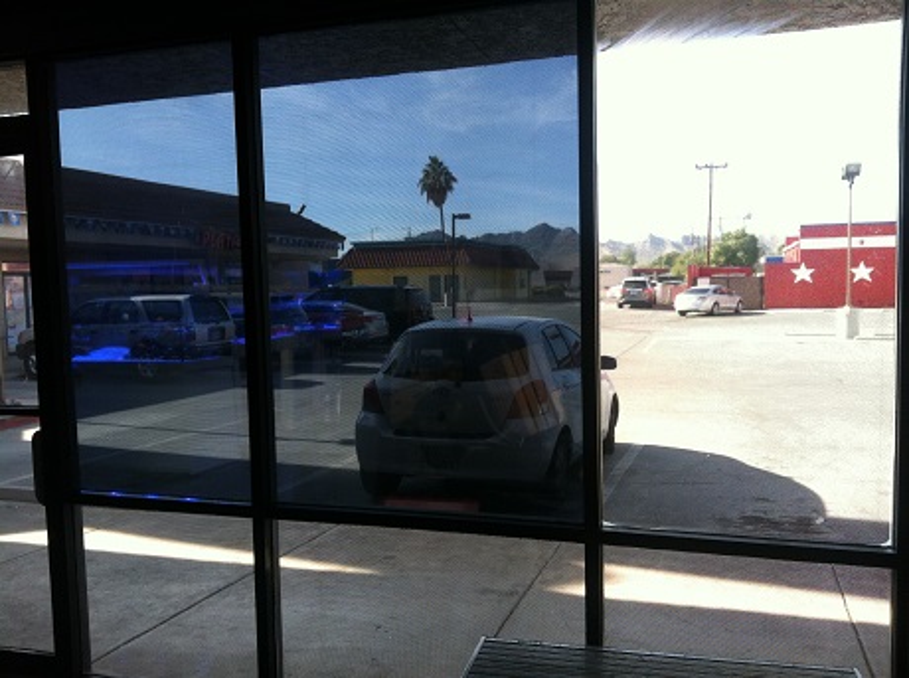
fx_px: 917
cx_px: 454
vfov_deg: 40.6
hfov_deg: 52.7
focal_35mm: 35
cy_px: 339
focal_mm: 3.85
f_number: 2.8
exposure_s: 1/60
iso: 80
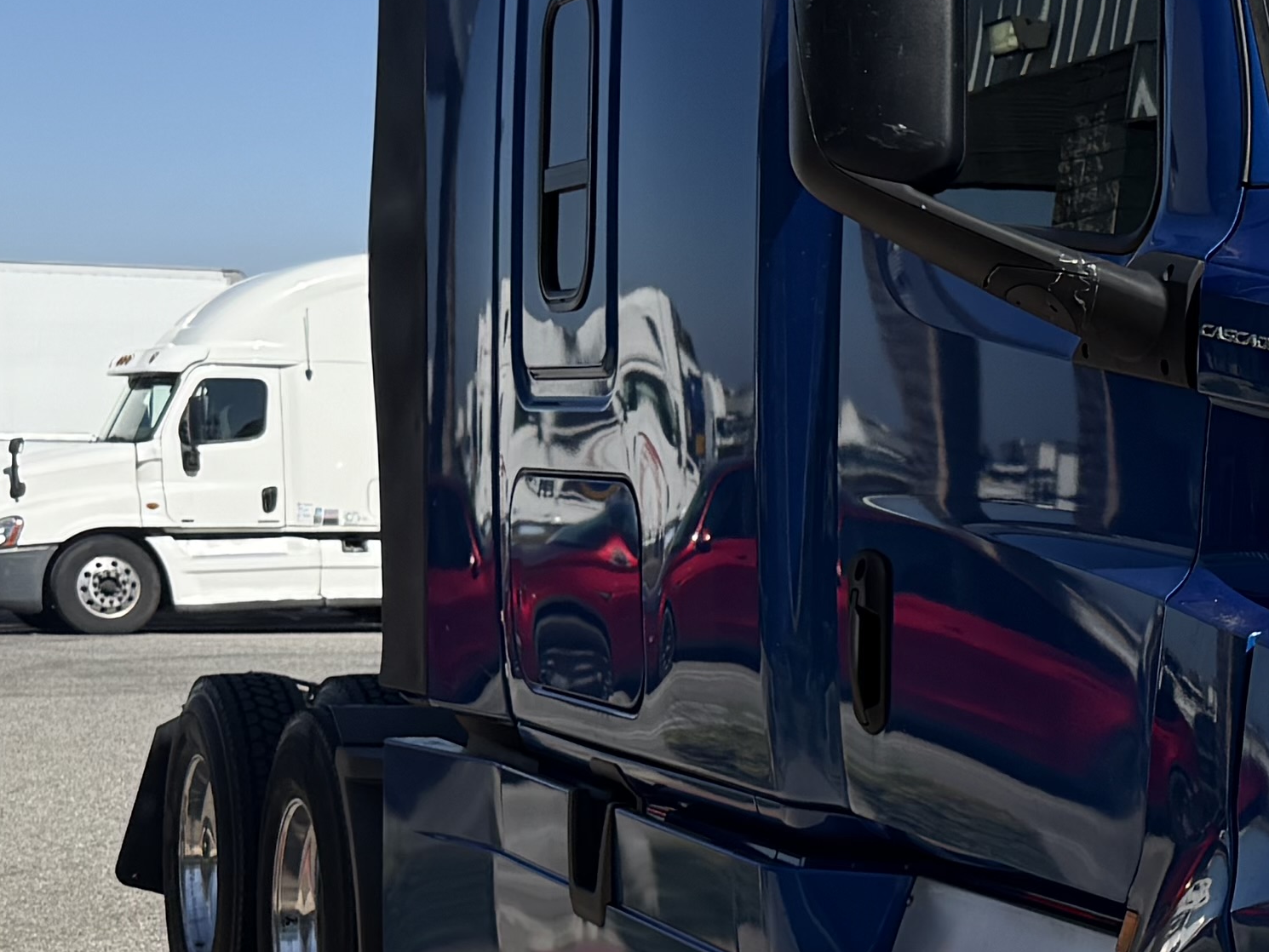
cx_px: 1294
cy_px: 762
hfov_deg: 20.6
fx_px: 3373
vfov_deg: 16.0
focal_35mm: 92
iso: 100
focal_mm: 6.76
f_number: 1.78
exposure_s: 1/6173
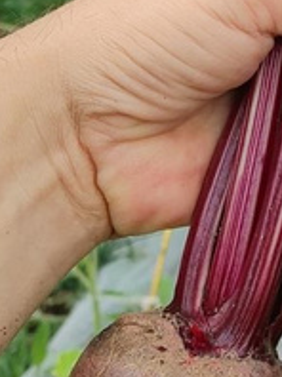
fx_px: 1089
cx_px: 406
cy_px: -109
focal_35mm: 100
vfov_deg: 18.4
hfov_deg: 14.0
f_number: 1.8
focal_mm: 4.81
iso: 50
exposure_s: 1/571
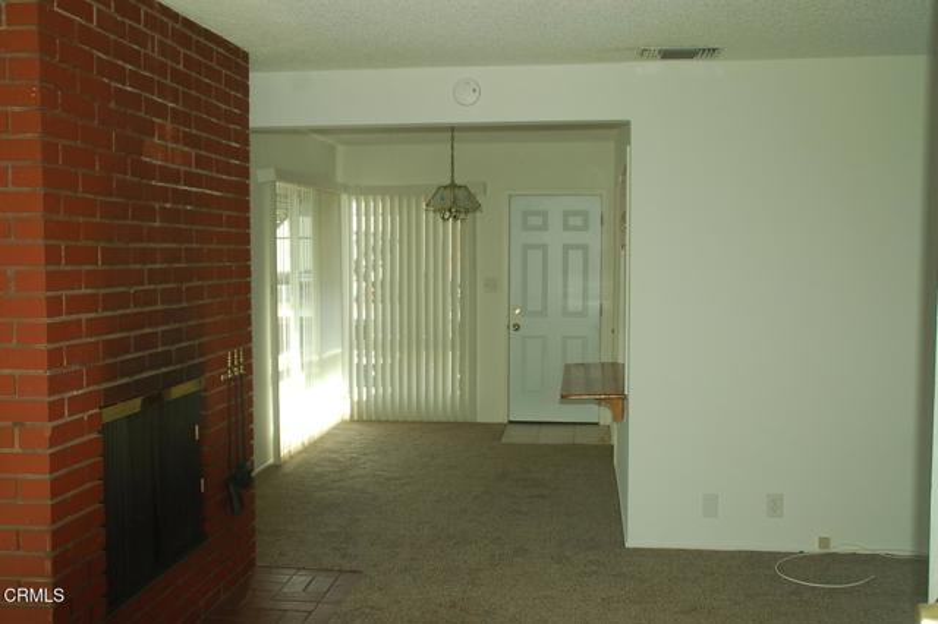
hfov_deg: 51.3
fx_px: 977
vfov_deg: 35.5
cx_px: 469
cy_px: 312
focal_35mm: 38
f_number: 5
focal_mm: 25
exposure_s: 1/500
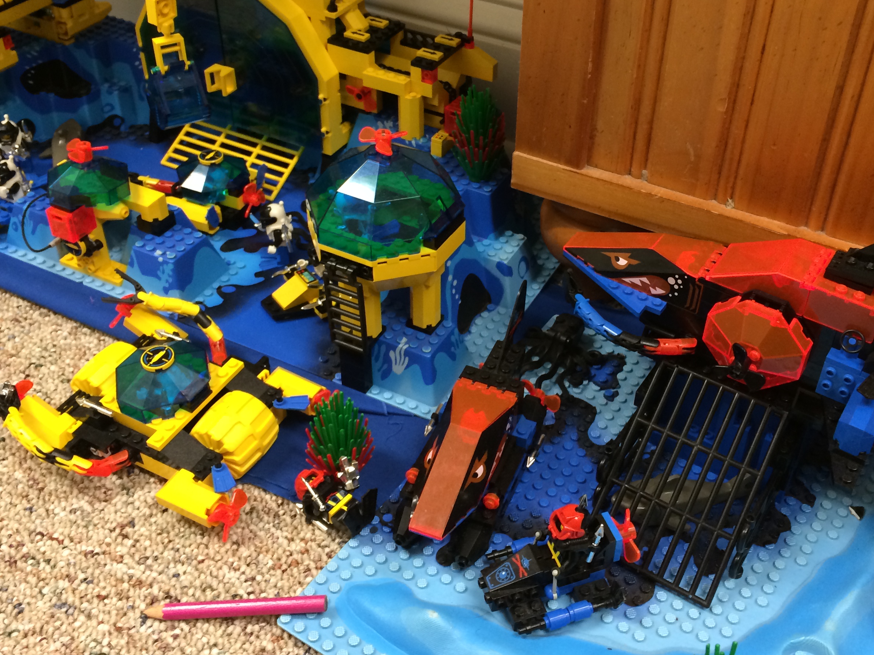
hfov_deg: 45.6
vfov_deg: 34.9
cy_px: 240
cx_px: 510
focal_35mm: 41
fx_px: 1035
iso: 160
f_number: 2.2
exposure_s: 1/30
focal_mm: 4.12
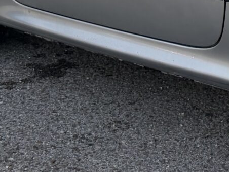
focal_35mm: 102
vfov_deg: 14.0
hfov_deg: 17.0
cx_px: 365
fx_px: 675
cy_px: -46
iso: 100
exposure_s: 1/3953
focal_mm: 6.76
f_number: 1.78
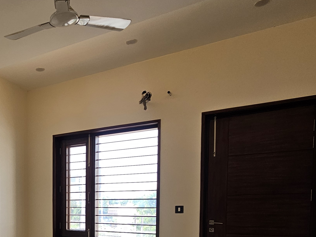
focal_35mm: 32
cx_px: 18
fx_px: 292
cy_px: 218
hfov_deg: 49.1
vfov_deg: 40.4
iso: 50
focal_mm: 2.2
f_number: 2.2
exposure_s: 1/101
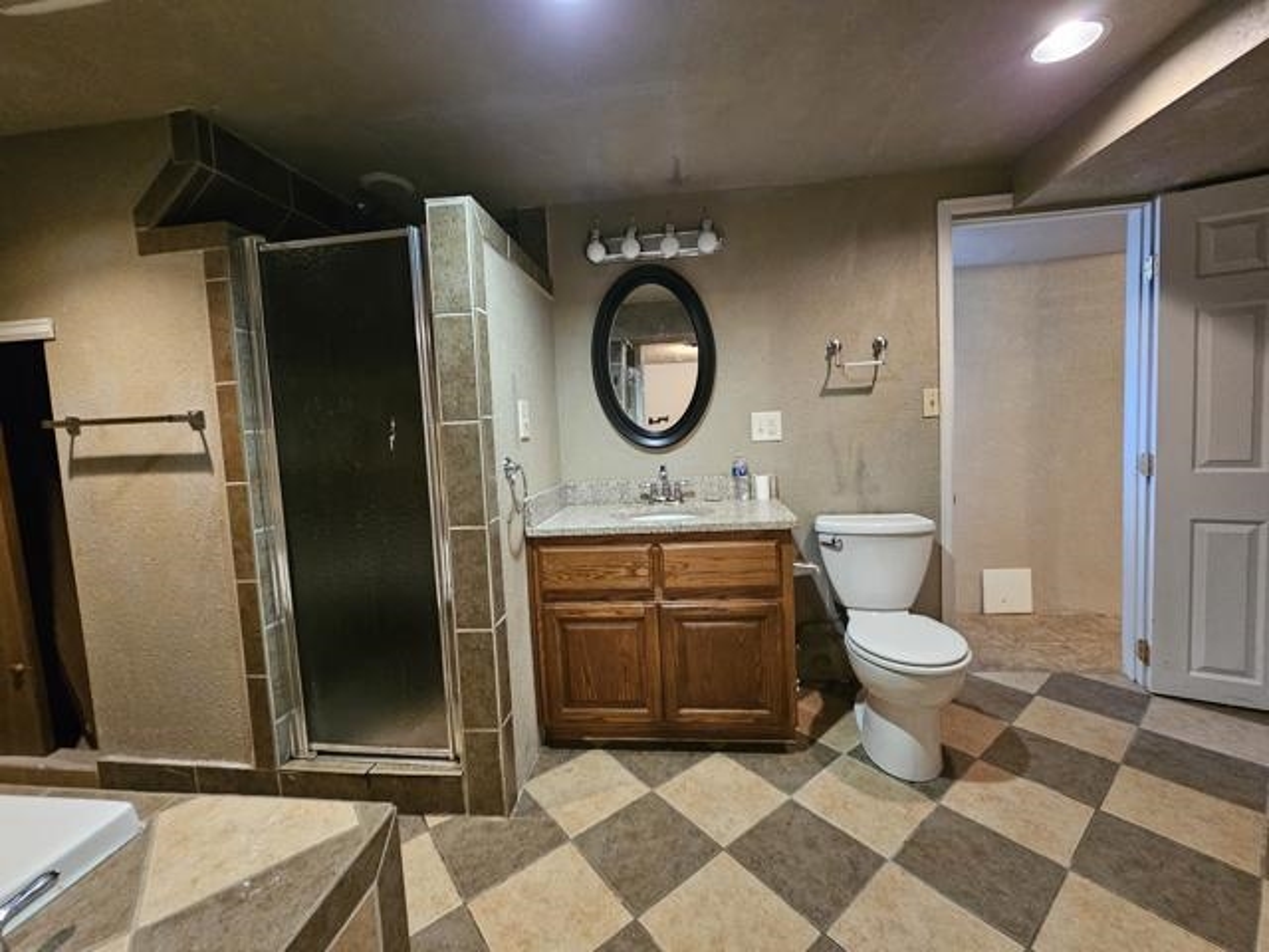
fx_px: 477
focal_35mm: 13
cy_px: 476
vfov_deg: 89.9
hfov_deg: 106.2
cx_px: 634
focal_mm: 2.2
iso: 800
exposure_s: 1/24
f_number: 2.2
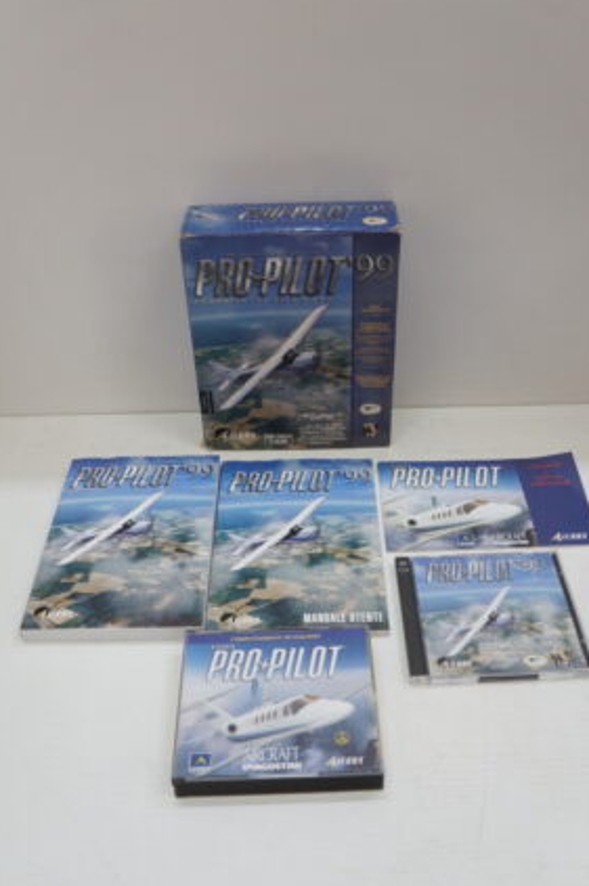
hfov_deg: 41.0
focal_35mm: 32
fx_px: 787
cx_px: 308
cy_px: 441
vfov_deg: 58.8
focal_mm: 20
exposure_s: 1/60
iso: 640
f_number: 4.5
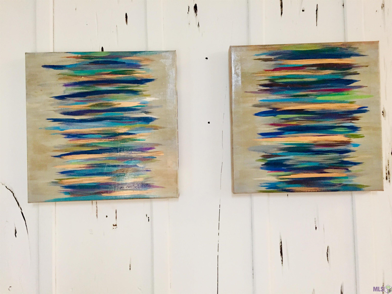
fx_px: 328
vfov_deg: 48.2
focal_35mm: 29
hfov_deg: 61.7
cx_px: 196
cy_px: 147
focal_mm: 4.15
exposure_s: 1/30
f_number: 2.2
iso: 200
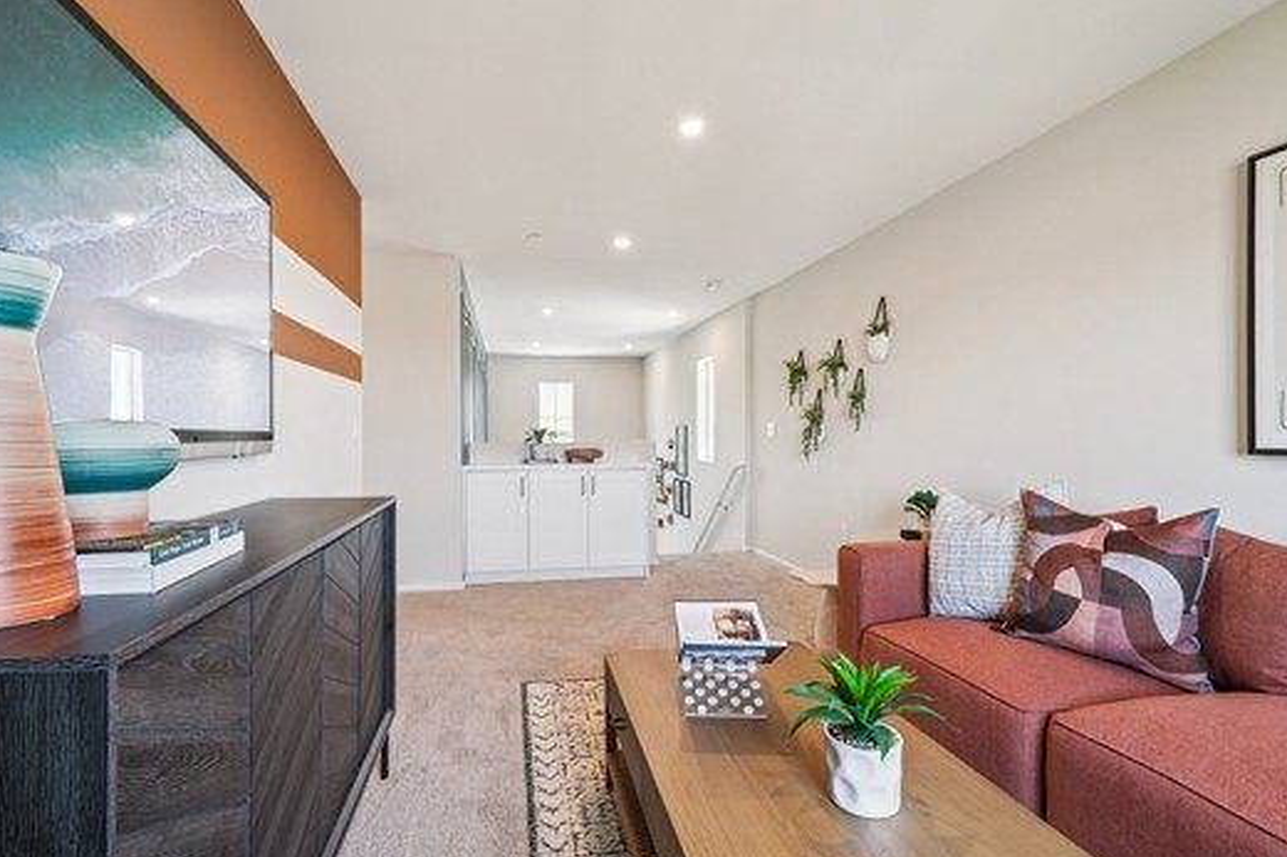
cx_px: 621
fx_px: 572
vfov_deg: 73.6
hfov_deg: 96.7
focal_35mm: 16
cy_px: 406
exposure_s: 1/13
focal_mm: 13
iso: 400
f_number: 8
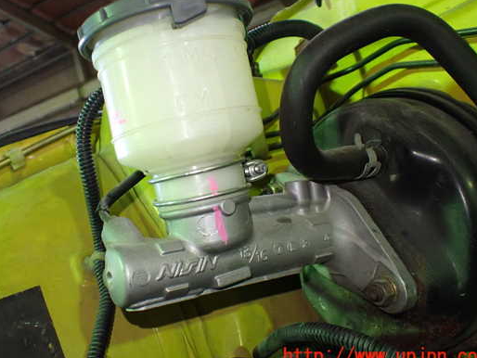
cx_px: 214
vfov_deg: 40.7
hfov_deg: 52.5
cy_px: 160
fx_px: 483
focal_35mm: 35
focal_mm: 5.4
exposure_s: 1/100
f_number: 2.3
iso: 800
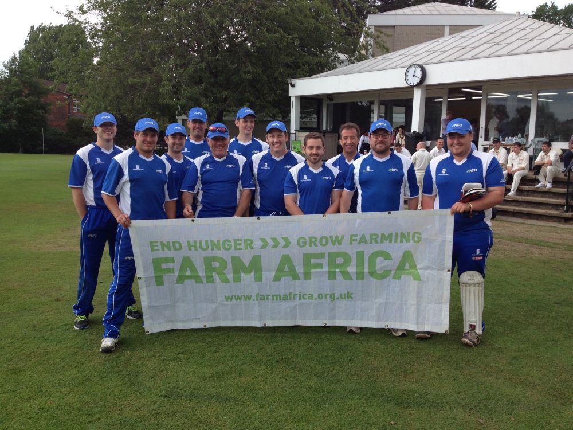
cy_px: 215
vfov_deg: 40.7
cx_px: 286
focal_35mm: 35
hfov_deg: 52.6
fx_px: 579
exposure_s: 1/575
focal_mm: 4.28
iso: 50
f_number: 2.4
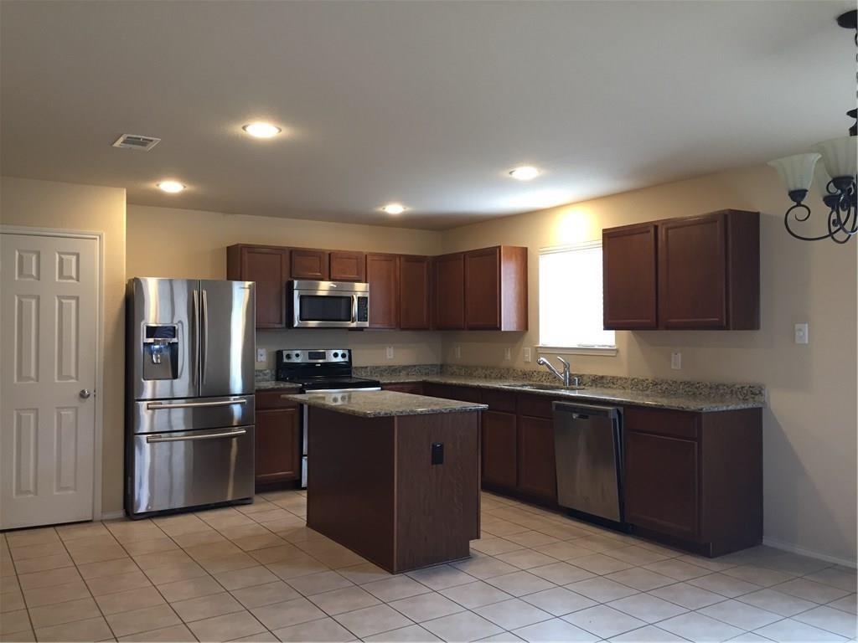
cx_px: 429
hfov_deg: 61.7
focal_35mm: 29
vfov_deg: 48.2
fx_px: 719
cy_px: 322
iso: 80
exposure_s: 1/30
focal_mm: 4.15
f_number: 2.2
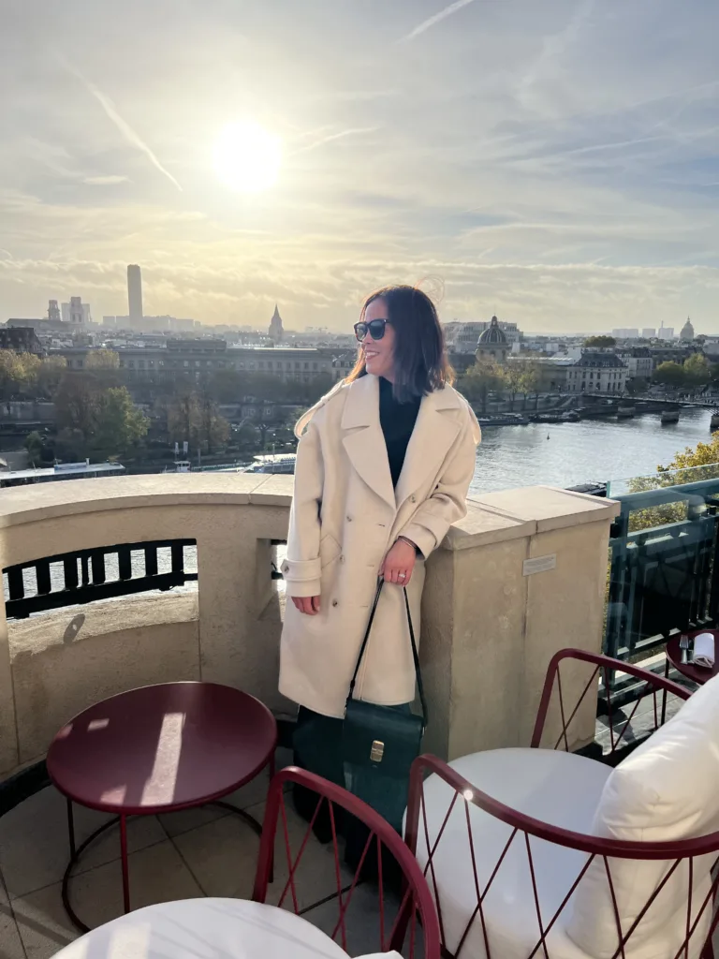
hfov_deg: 53.1
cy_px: 480
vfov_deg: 67.3
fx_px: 720
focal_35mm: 26
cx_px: 360
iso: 50
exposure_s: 1/11364
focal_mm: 5.7
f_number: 1.5
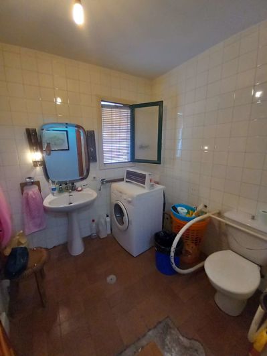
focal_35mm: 13
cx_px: 134
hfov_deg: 89.9
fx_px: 134
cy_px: 178
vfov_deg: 106.2
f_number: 2.2
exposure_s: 1/33
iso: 250
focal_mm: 1.13
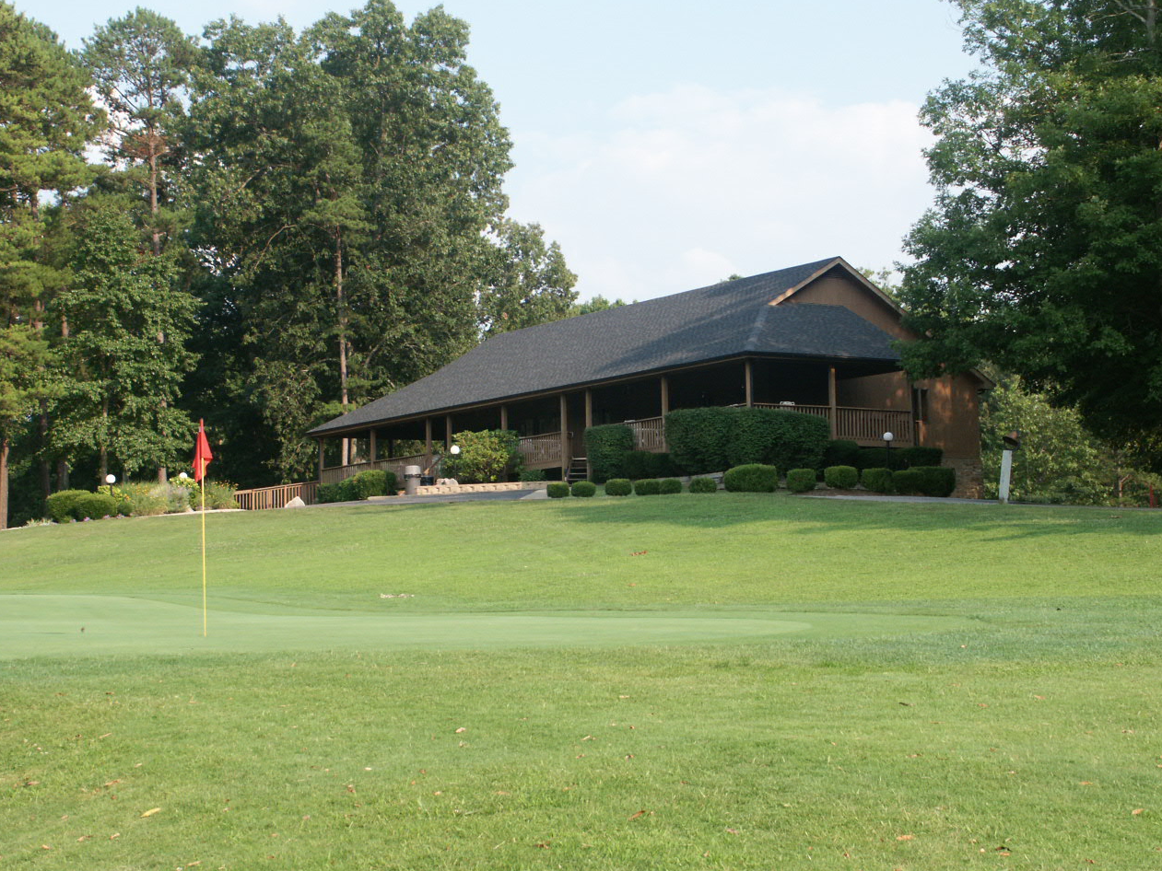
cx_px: 577
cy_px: 431
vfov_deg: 21.3
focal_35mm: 69
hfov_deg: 28.2
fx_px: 2316
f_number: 5.6
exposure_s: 1/250
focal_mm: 16.83
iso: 100
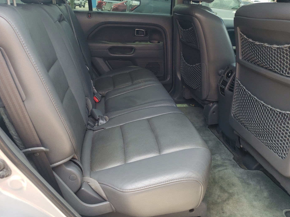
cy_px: 94
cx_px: 135
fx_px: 251
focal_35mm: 30
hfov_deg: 59.9
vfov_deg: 46.7
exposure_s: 1/192
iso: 50
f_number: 1.5
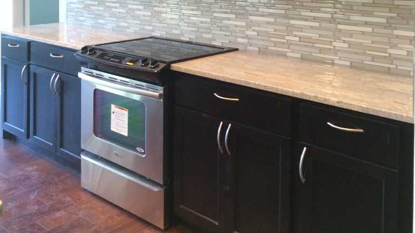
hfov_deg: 46.4
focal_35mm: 44
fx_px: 484
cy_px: -19
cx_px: 207
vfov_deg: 25.3
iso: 320
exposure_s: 1/24
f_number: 2.2
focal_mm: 4.12
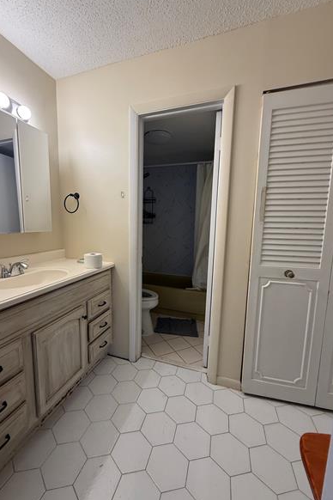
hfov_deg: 77.1
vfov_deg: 100.4
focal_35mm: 15
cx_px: 149
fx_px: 208
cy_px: 252
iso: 200
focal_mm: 2.22
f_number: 2.2
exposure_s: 1/60
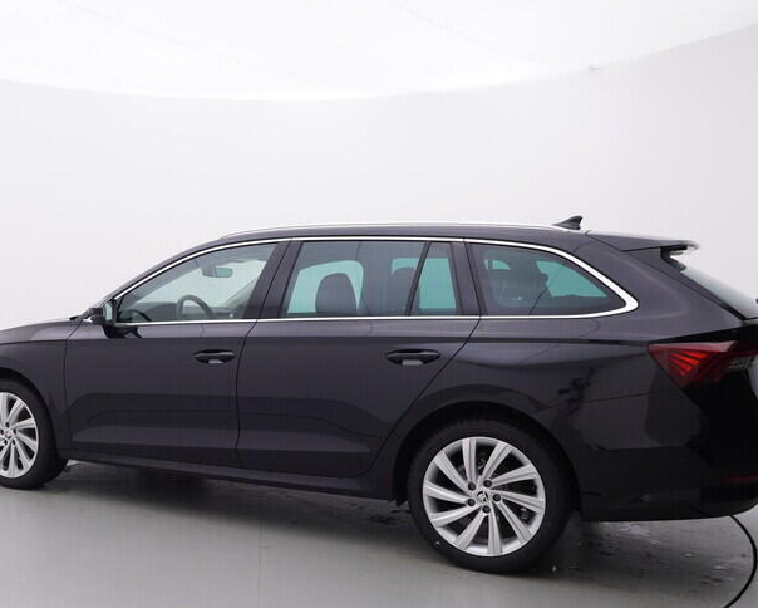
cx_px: 237
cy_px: 406
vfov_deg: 40.9
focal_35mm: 36
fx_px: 804
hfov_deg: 49.4
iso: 200
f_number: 5
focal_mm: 15
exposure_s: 1/80
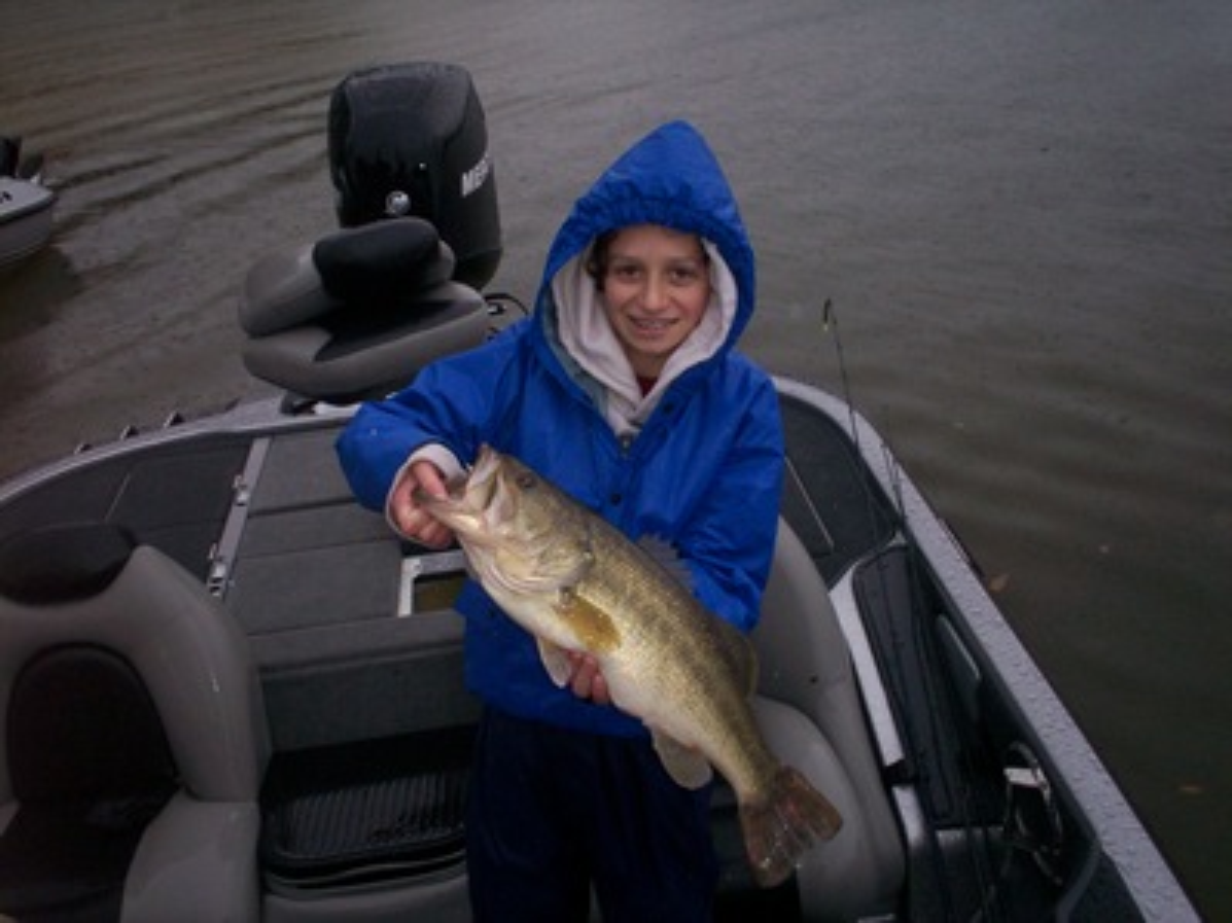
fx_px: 1281
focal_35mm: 36
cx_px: 616
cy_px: 462
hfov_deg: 51.4
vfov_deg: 39.6
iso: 140
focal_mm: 6
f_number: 4.5
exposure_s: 1/60
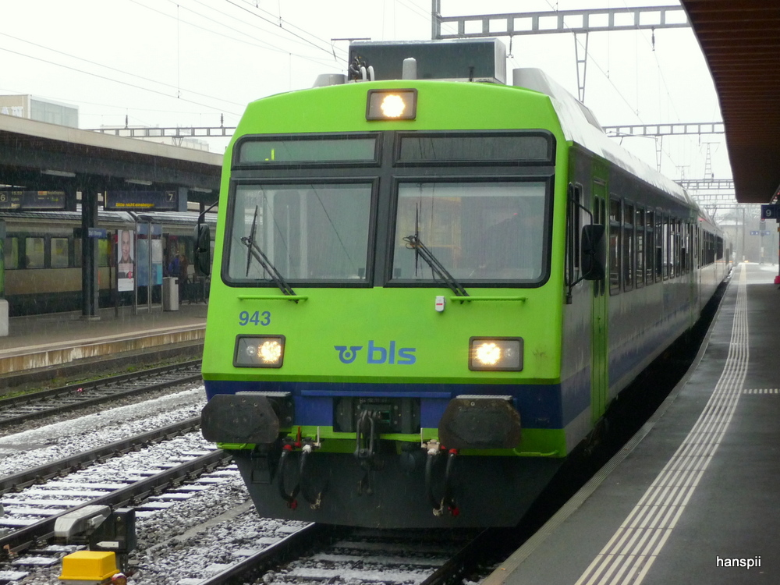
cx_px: 390
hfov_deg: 27.0
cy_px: 292
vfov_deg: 20.4
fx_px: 1622
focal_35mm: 72
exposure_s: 1/40
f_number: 4.6
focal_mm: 12.2
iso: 250
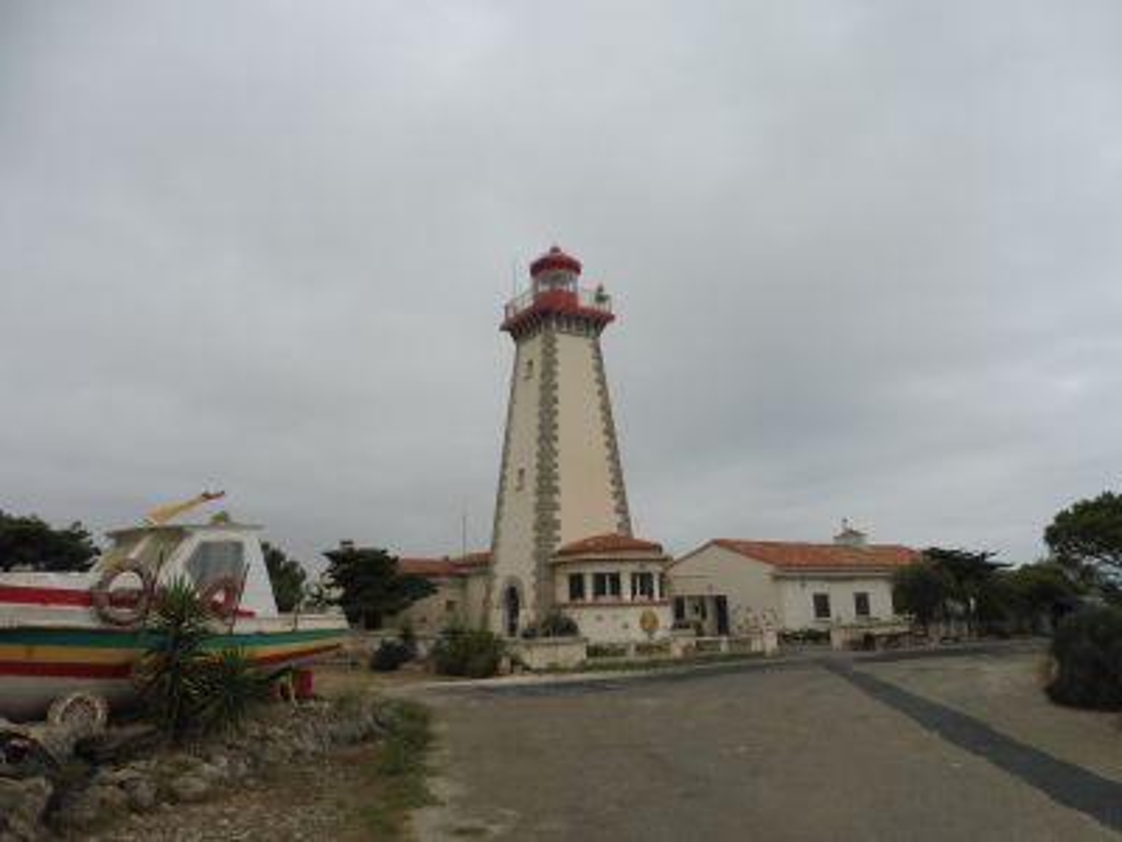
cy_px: 421
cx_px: 561
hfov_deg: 71.6
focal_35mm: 24
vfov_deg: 56.8
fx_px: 778
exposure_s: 1/400
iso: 100
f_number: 4
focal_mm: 4.3
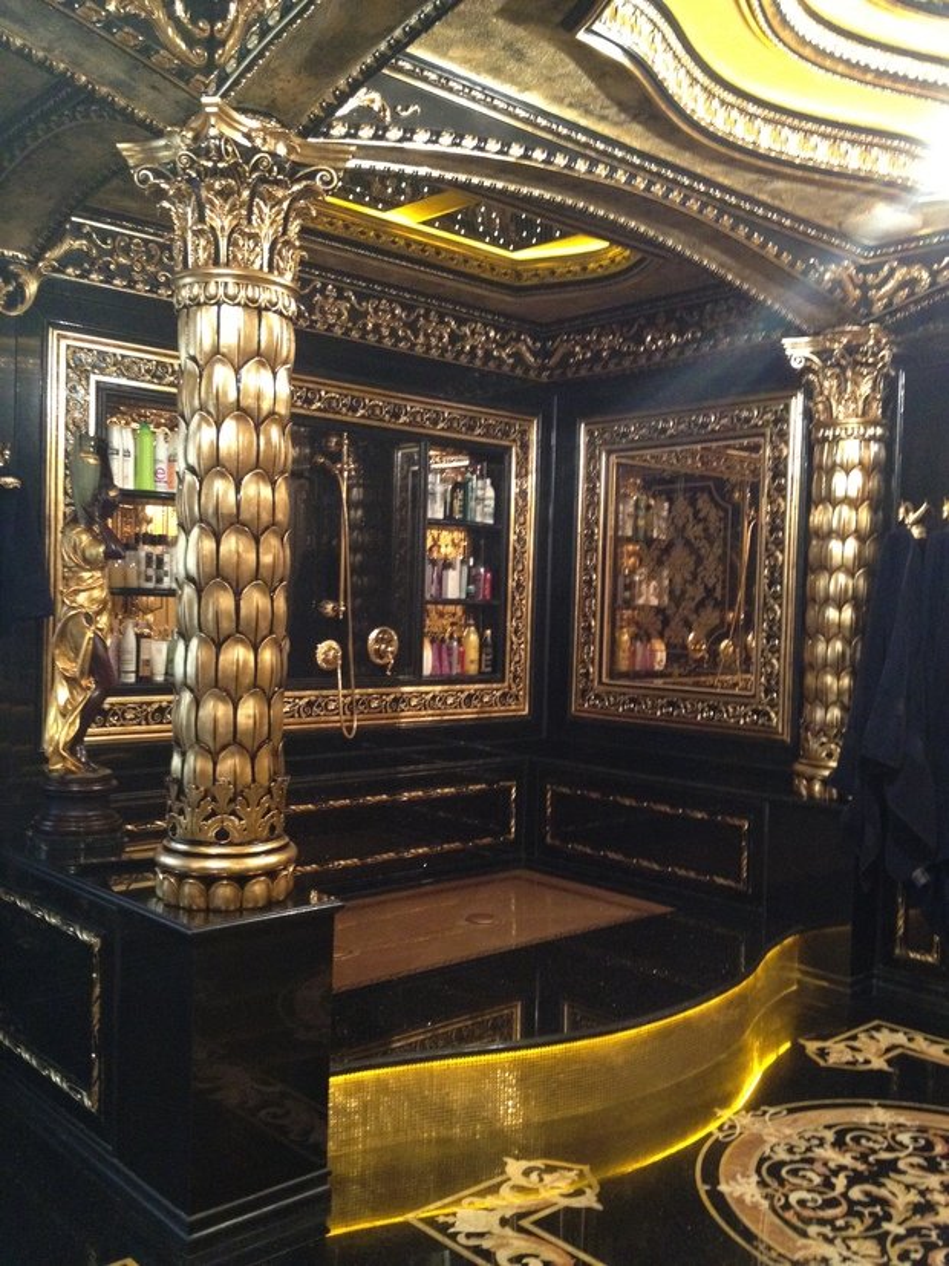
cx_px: 474
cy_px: 633
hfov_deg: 40.7
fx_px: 1280
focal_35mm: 35
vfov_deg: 52.6
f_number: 2.4
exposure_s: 1/20
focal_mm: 4.28
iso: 400
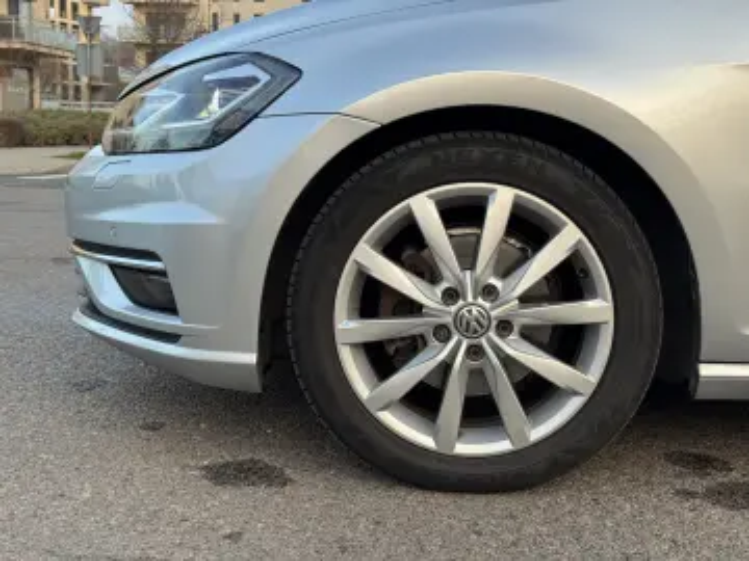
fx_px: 1039
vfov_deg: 30.3
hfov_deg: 39.7
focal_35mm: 48
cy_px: 280
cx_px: 374
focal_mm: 6.76
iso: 64
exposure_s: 1/292
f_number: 1.78
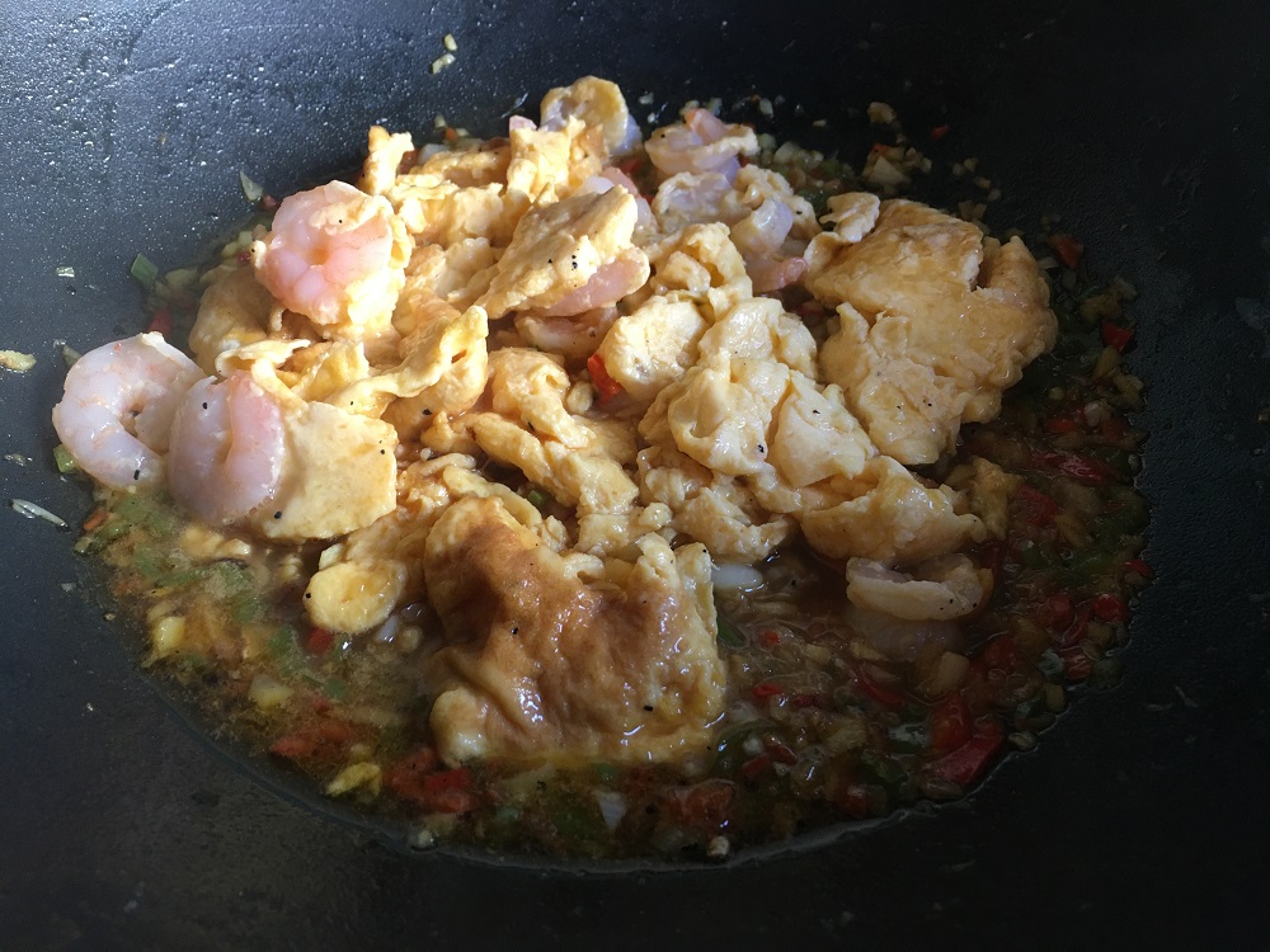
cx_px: 635
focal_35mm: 29
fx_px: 1064
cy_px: 476
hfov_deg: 61.7
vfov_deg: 48.2
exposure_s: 1/33
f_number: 2.2
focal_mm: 4.15
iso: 125
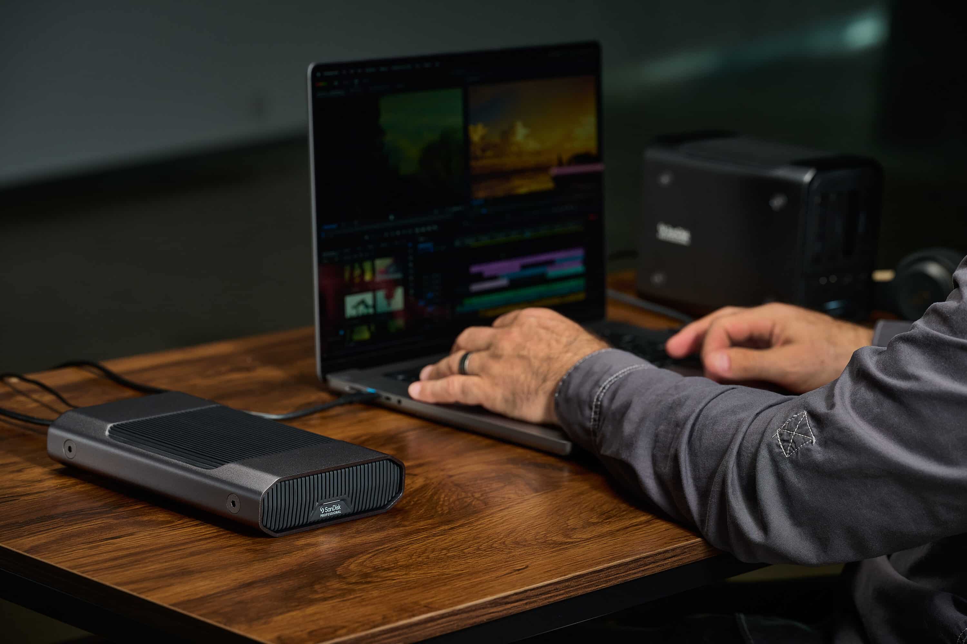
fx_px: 2820
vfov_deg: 13.0
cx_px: 484
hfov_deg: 19.5
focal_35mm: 105
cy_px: 322
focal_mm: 105
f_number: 5.6
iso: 400
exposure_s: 1/160
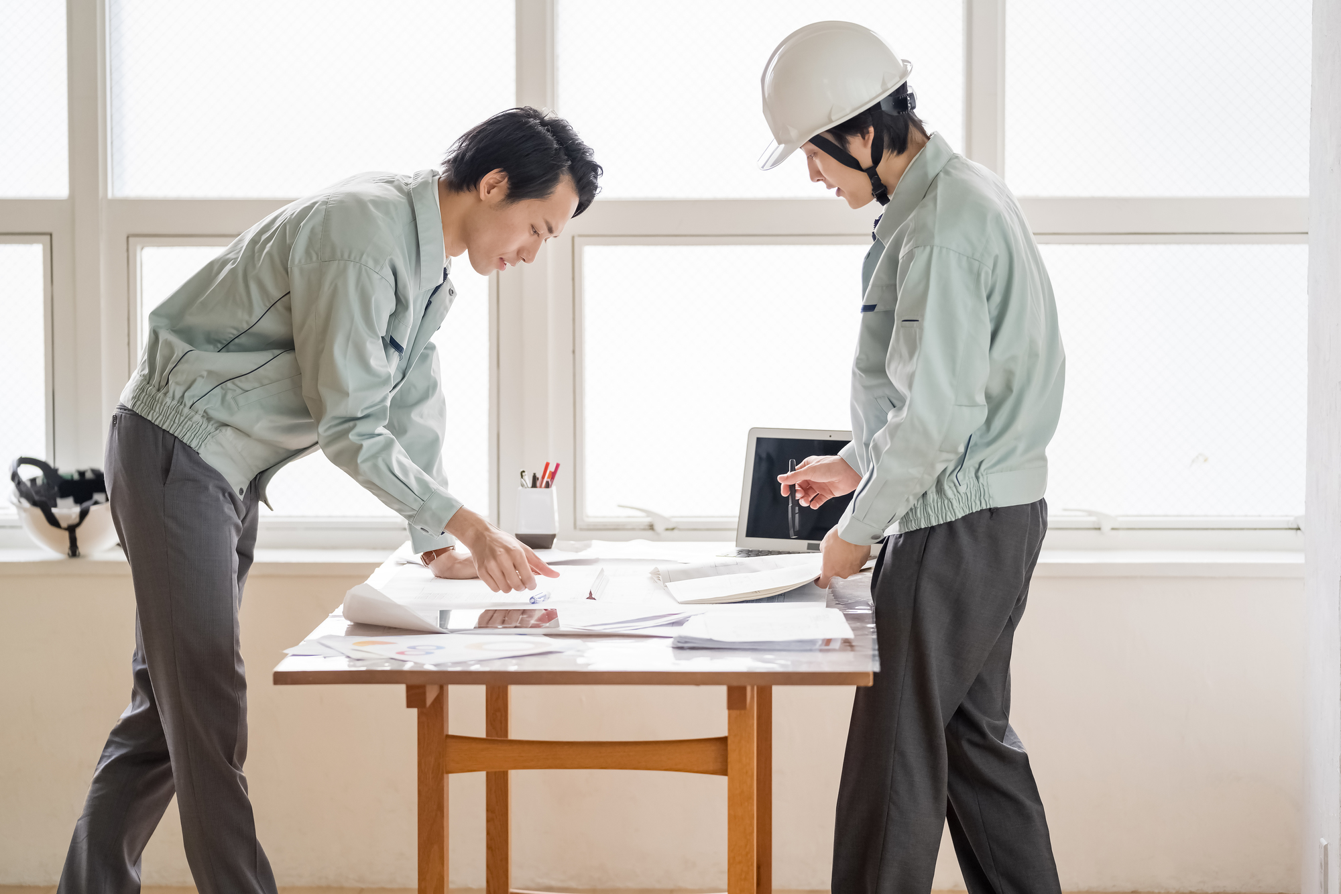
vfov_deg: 12.3
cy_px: 447
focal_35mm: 111
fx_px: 4134
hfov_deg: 18.4
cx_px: 670
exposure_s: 1/160
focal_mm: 111
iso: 800
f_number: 2.8
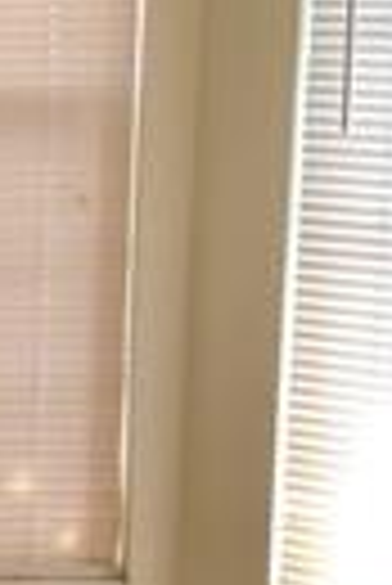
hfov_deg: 8.5
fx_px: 2411
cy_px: 412
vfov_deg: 13.8
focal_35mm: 148
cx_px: -527
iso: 40
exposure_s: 1/120
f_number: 2.2
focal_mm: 4.15
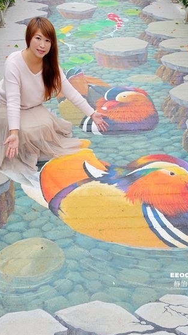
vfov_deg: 54.0
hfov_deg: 31.9
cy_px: 180
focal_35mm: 37
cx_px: 101
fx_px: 328
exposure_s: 1/500
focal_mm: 10.89
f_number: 2.8
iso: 125
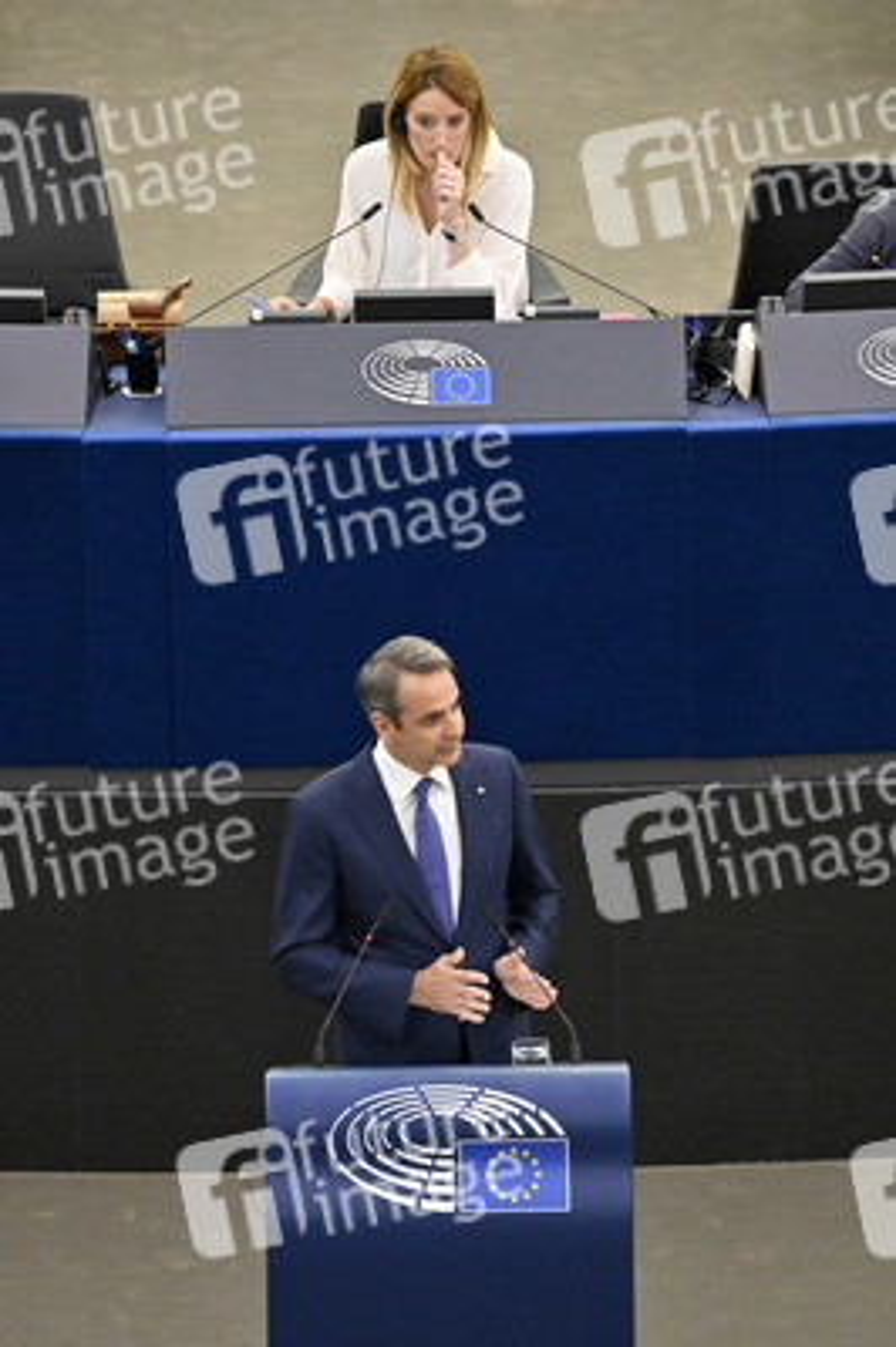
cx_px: 448
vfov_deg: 5.3
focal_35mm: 390
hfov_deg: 3.5
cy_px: 674
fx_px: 14584
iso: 10000
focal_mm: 390
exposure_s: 1/640
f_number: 6
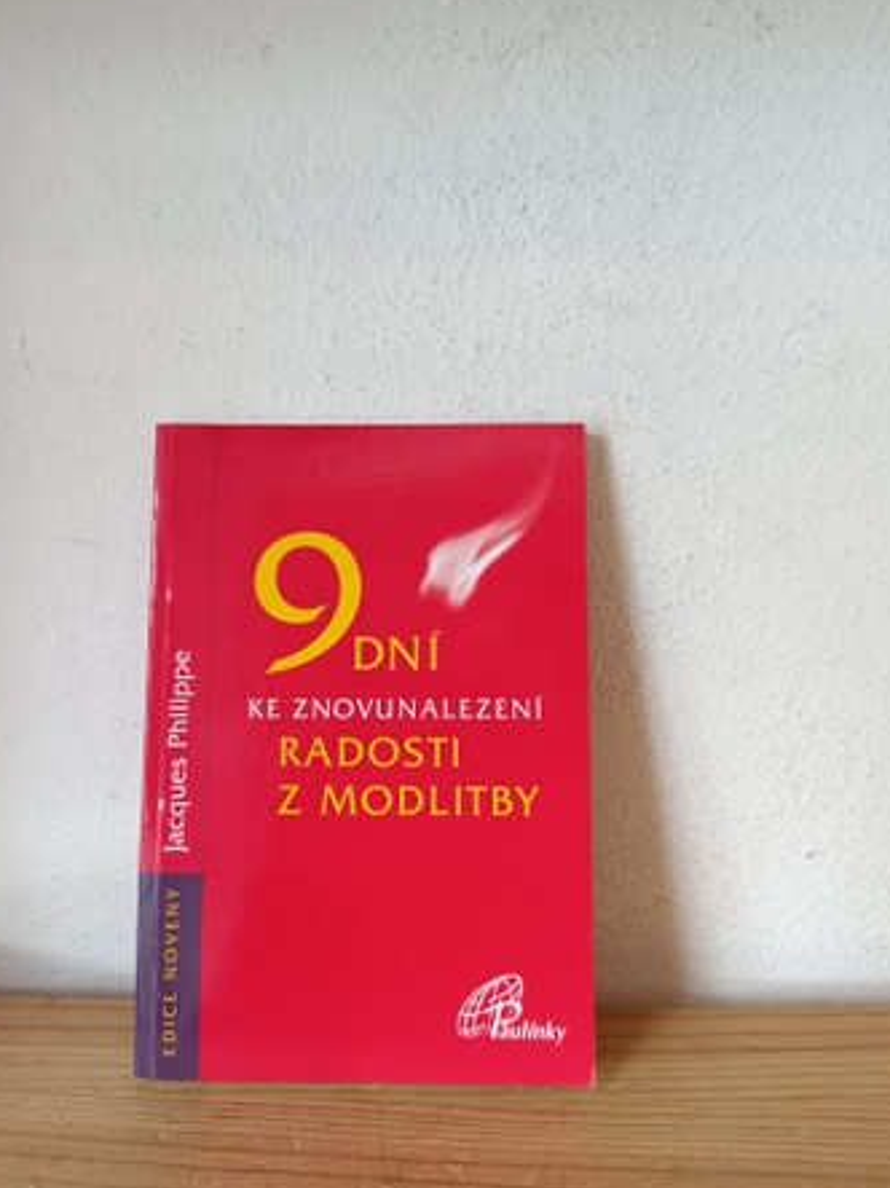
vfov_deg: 67.3
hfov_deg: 53.0
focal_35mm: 26
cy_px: 563
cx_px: 448
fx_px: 892
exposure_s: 1/50.1
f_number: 1.88
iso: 518
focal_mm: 5.59
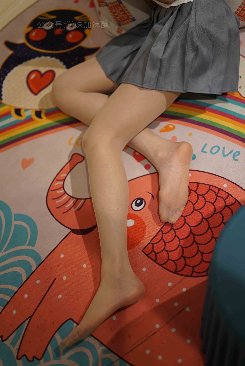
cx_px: 122
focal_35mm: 50
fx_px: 510
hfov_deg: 27.0
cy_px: 183
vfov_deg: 39.6
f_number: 1.8
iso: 200
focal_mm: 50
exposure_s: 1/250
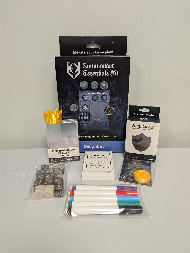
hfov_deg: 56.9
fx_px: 175
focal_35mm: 24
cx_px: 95
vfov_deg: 71.5
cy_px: 126
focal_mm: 6.81
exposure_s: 1/40
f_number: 1.85
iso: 49
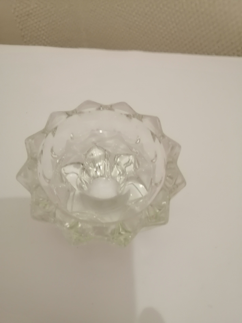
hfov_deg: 53.1
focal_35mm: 26
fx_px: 242
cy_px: 162
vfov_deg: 67.3
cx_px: 121
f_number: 1.8
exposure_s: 1/33.3
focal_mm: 3.96
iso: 320
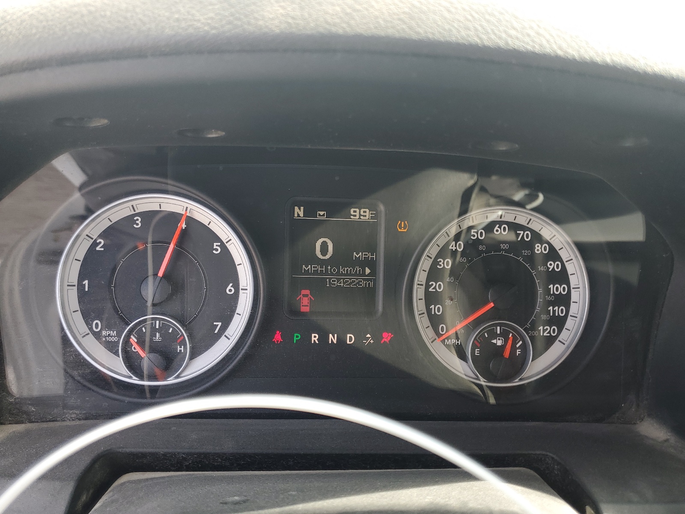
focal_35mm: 26
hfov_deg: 67.3
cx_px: 342
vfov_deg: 53.1
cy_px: 257
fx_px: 515
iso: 50
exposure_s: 1/256
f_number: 1.5
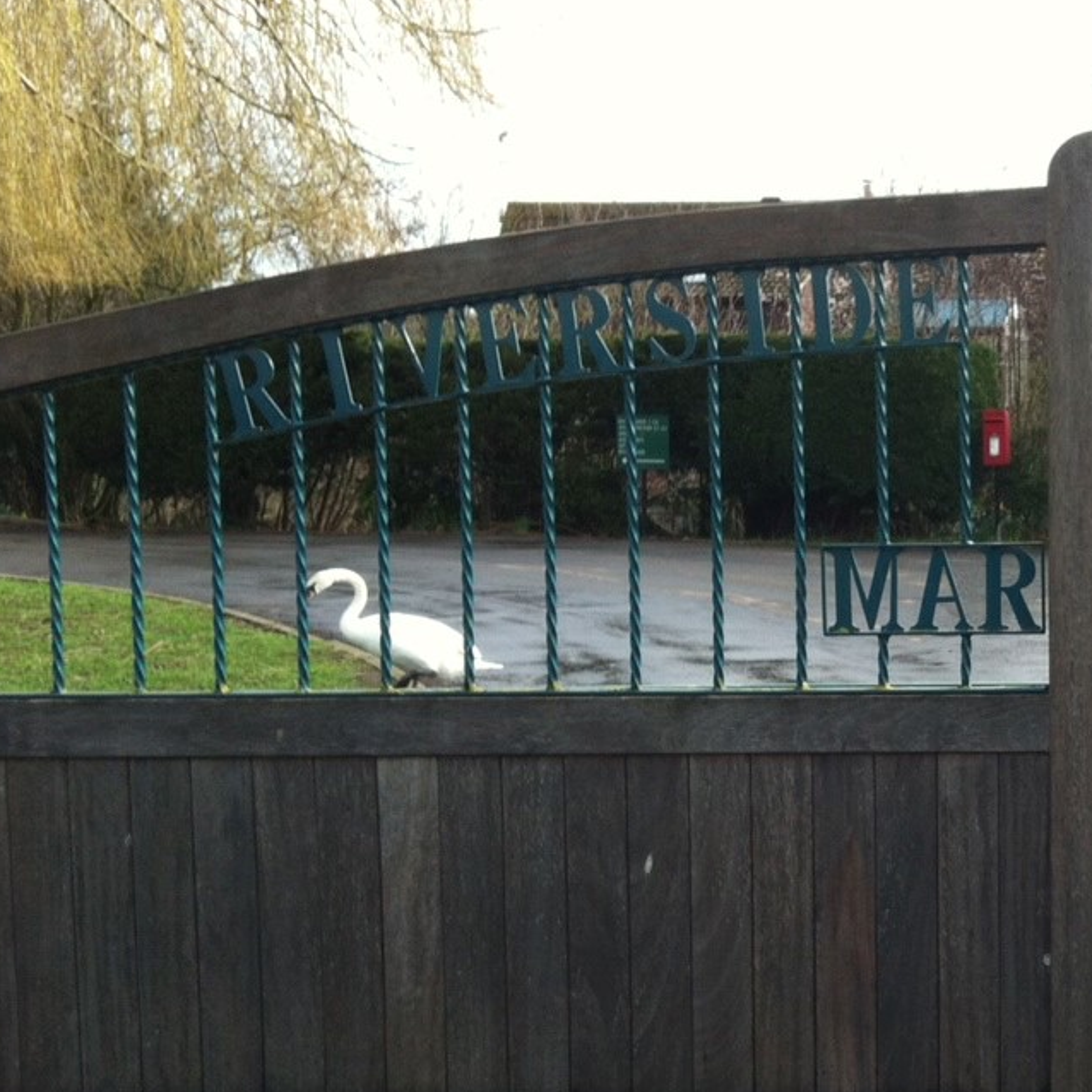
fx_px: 2213
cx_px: 1063
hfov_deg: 26.4
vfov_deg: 27.6
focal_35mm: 62
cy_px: 664
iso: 80
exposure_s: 1/363
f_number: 2.8
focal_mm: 3.85
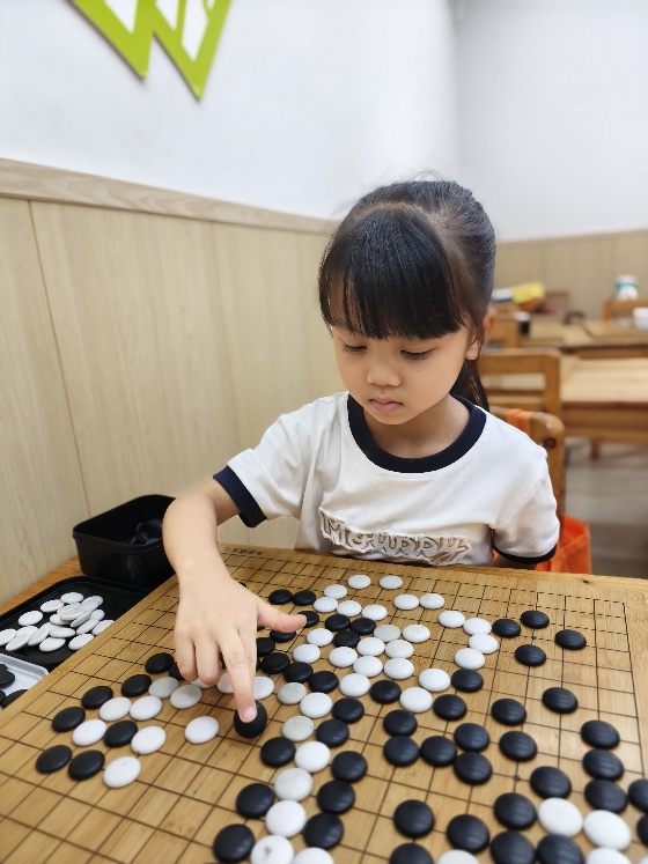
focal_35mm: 23
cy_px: 432
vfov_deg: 73.9
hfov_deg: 58.9
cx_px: 324
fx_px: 574
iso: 200
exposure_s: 1/94.3
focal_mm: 6.06
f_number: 2.8
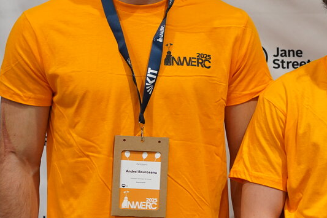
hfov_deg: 13.0
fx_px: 1380
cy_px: 145
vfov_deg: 9.0
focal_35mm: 152
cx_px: 447
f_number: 2.8
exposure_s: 1/50
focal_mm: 50
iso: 640
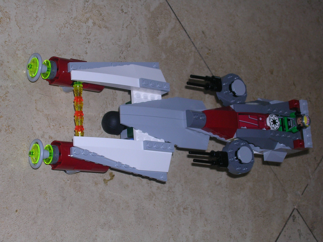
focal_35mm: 81
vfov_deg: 18.2
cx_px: 162
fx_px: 756
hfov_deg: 24.1
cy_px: 121
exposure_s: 1/60.1
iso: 50
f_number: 4
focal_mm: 12.3
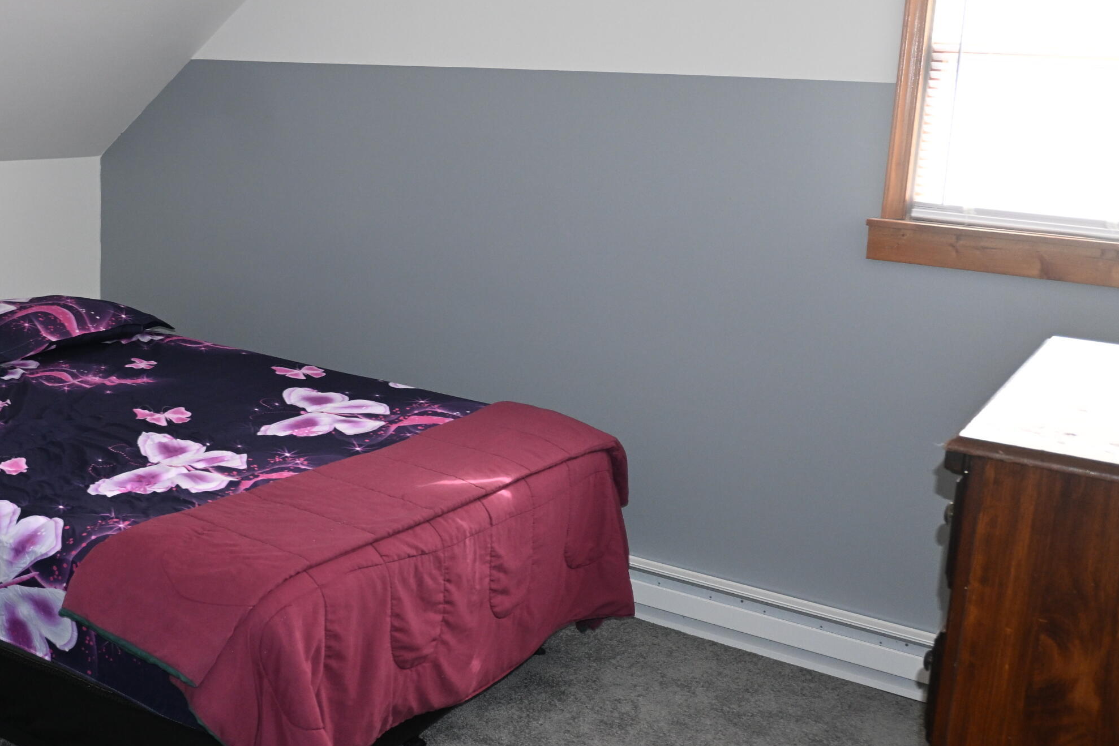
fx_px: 1379
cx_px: 278
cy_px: 314
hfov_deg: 42.8
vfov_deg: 30.2
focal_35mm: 44
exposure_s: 1/60
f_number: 3.8
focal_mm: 19.5
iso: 900
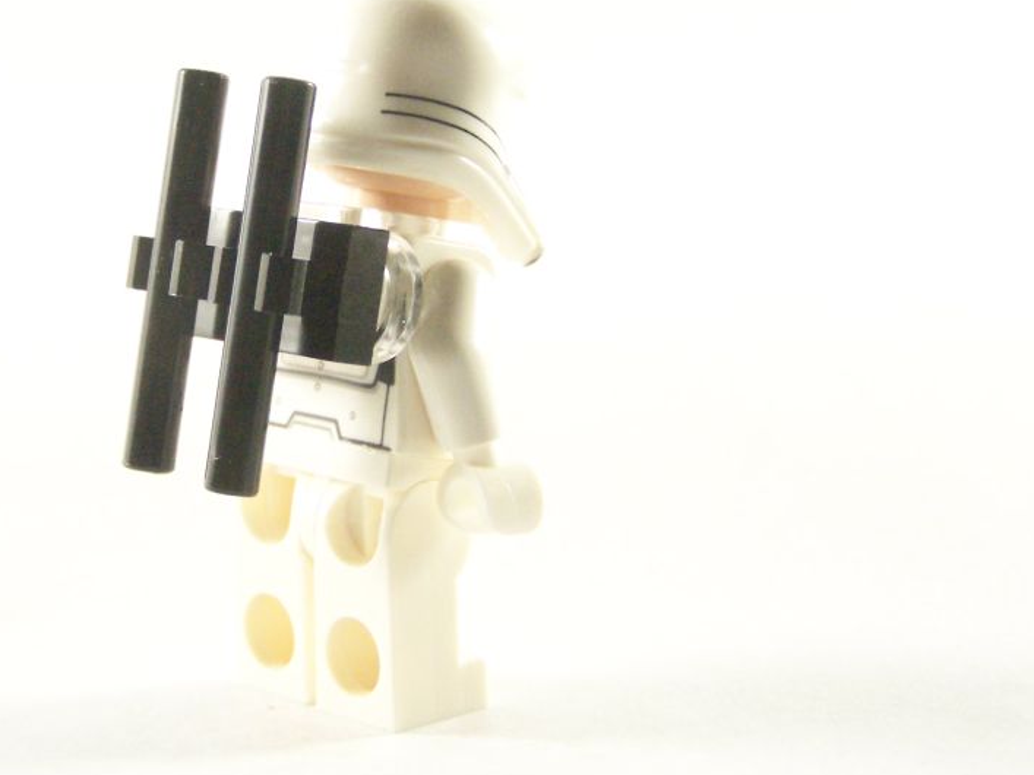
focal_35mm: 97
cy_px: 317
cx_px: 360
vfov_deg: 15.2
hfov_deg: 20.2
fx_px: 2897
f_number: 3.2
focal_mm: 11.1
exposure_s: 1/60
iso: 400
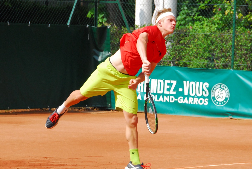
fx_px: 1465
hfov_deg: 9.8
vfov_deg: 6.6
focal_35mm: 209
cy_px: 94
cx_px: 129
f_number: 11
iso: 800
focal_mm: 112
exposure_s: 1/800
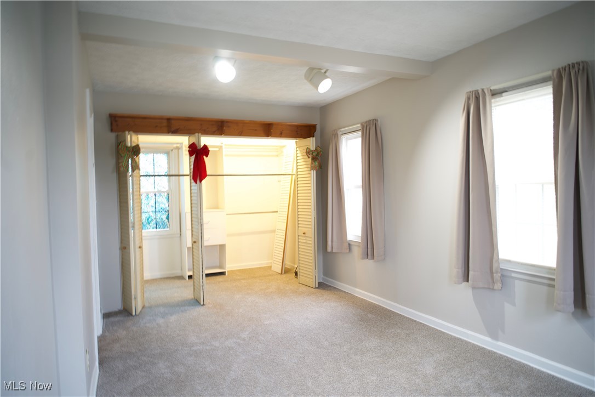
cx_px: 298
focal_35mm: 24
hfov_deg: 73.7
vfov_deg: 53.1
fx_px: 397
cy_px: 198
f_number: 4.5
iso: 100
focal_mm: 24
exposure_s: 1.3
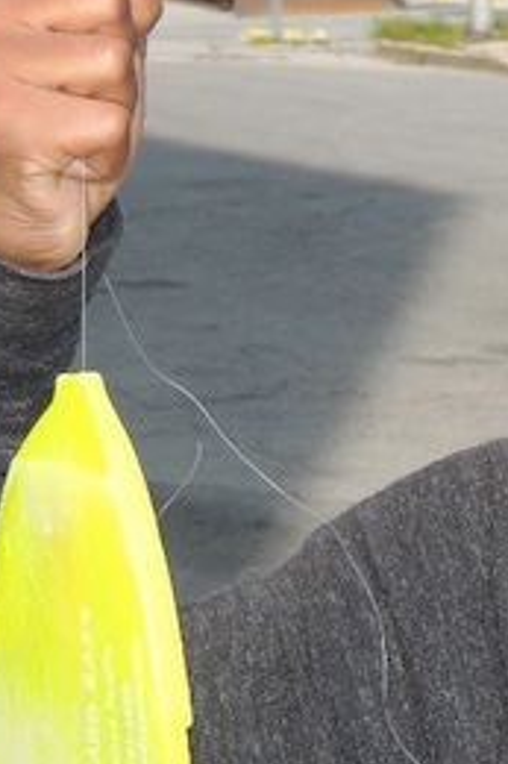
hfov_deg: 7.1
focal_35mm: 192
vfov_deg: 10.7
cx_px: 711
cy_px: 356
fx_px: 4069
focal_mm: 10.7
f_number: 3.7
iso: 100
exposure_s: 1/640
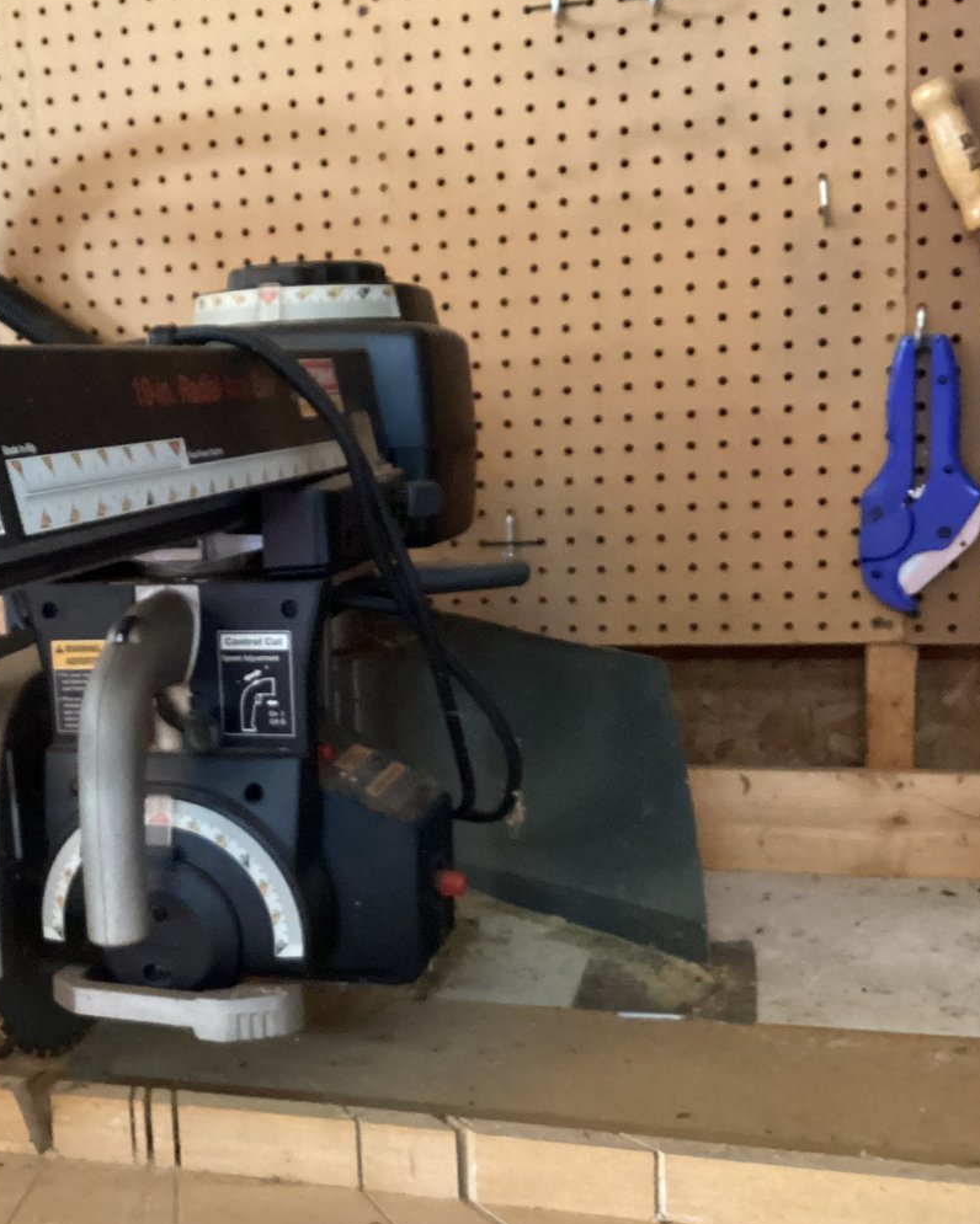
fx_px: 1668
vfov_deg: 40.3
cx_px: 265
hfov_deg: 32.2
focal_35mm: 46
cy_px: 680
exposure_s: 1/30
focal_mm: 3.3
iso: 800
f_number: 2.4
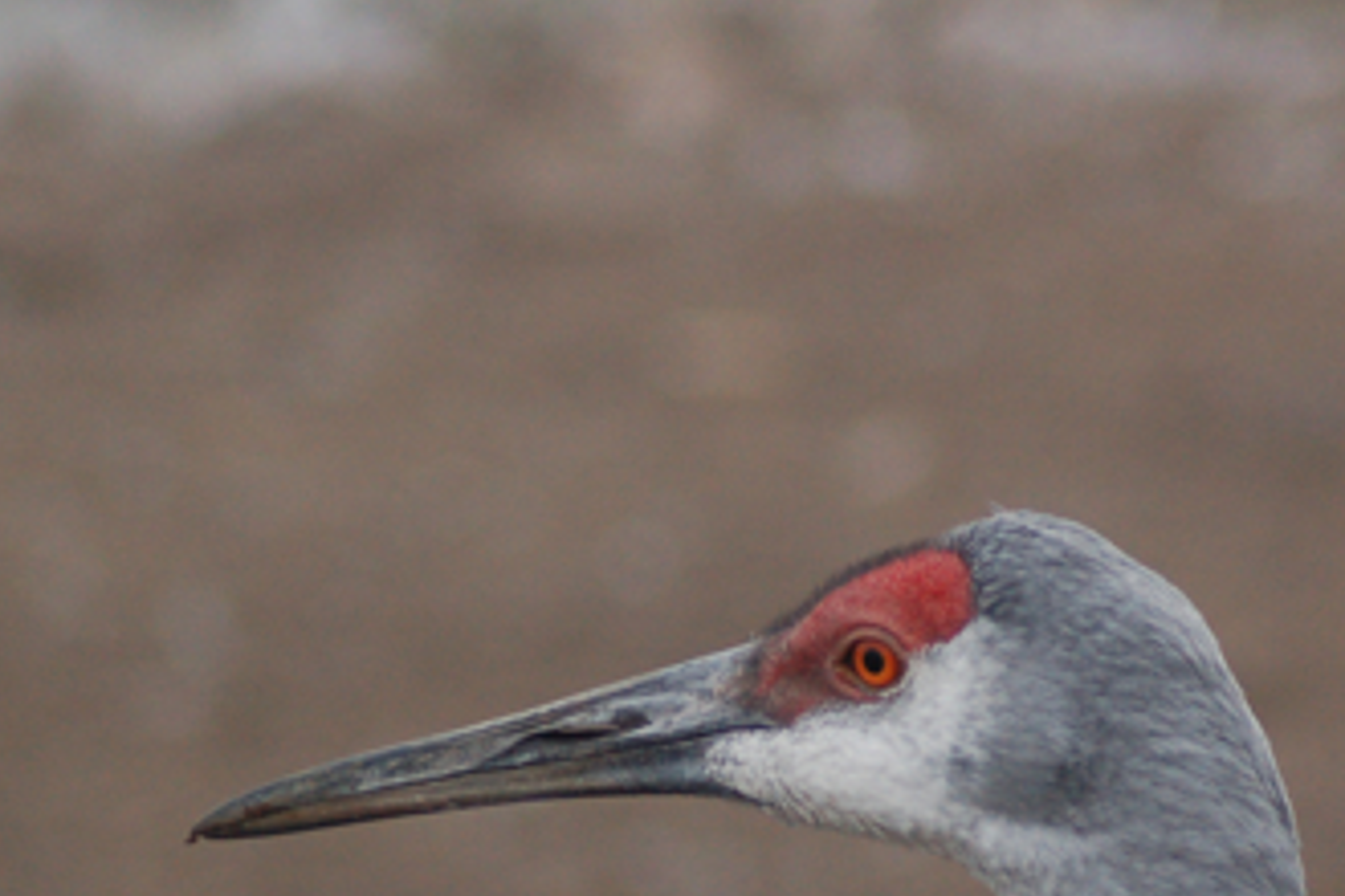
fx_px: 14681
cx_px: 725
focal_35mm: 393
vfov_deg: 3.5
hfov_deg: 5.2
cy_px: 806
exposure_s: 1/640
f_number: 4.5
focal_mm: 135
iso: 800
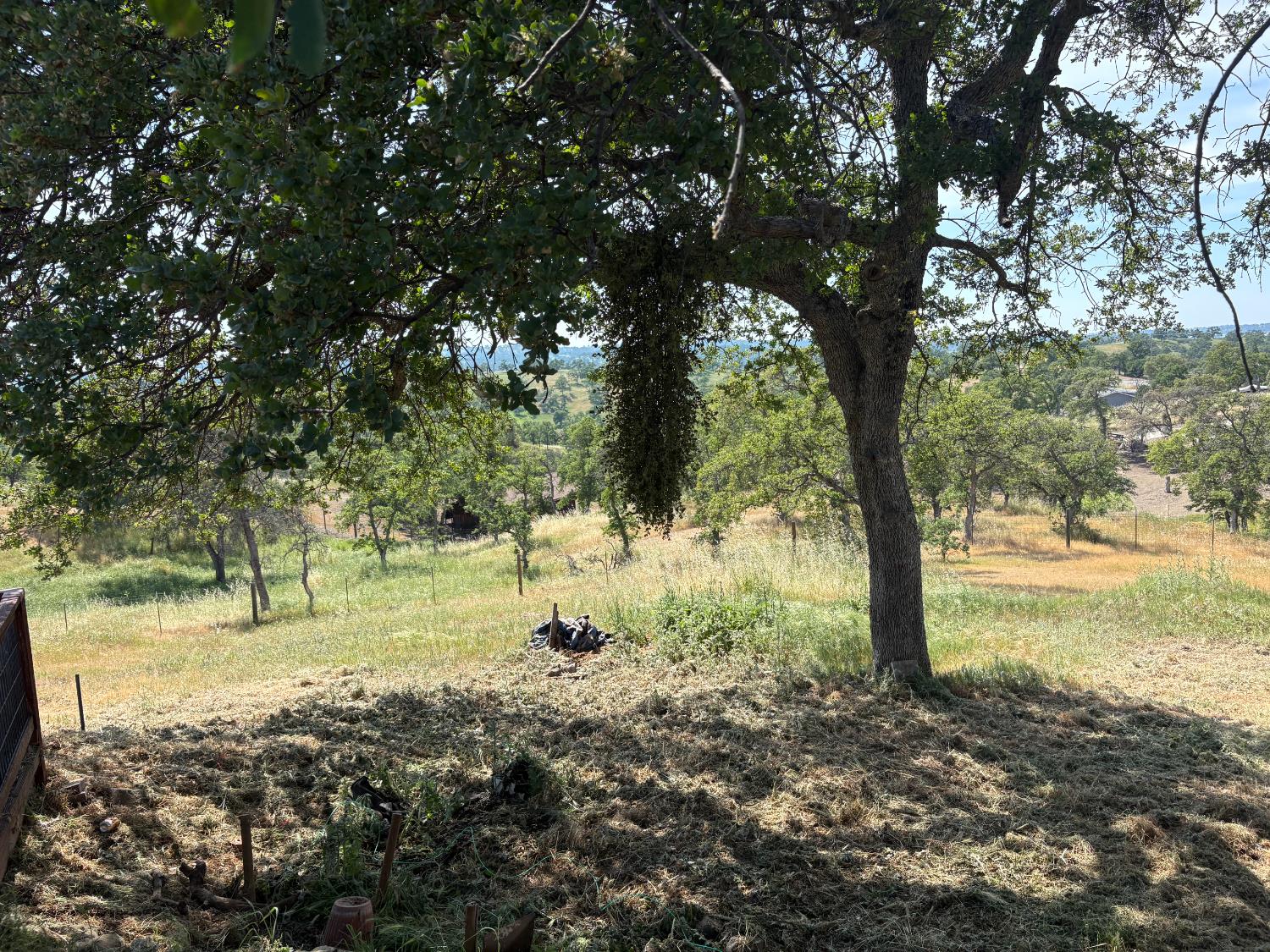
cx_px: 635
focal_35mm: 26
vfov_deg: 53.1
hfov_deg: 67.3
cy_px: 476
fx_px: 954
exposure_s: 1/1420
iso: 50
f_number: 1.6
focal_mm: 5.96
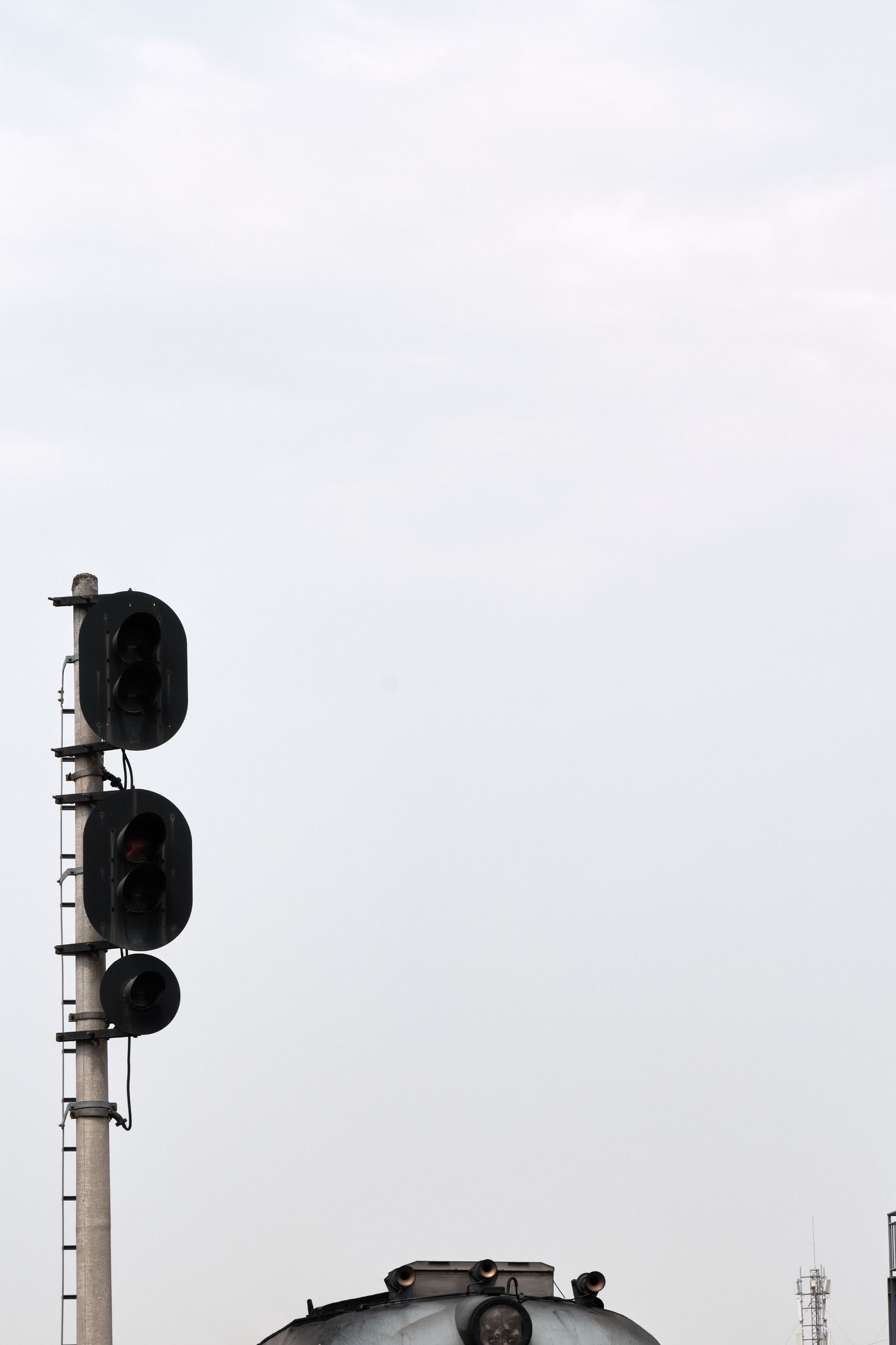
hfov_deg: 12.4
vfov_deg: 18.5
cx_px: 622
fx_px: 4107
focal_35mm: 110
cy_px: 925
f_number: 6.4
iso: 320
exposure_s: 1/2200
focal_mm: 50
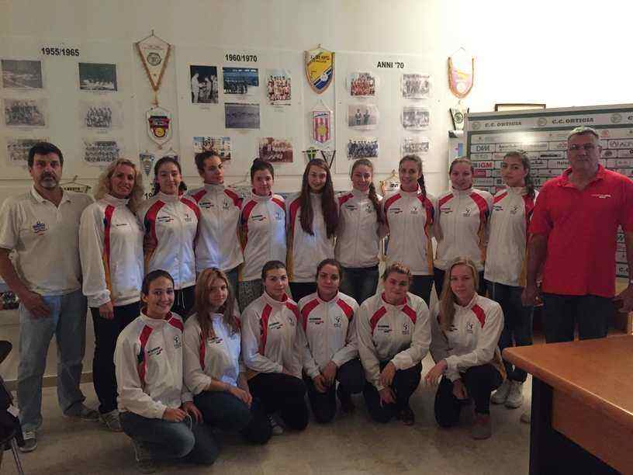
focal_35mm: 29
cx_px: 316
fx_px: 530
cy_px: 238
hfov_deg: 61.7
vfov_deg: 48.2
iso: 400
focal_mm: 4.15
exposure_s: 1/17
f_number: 2.2
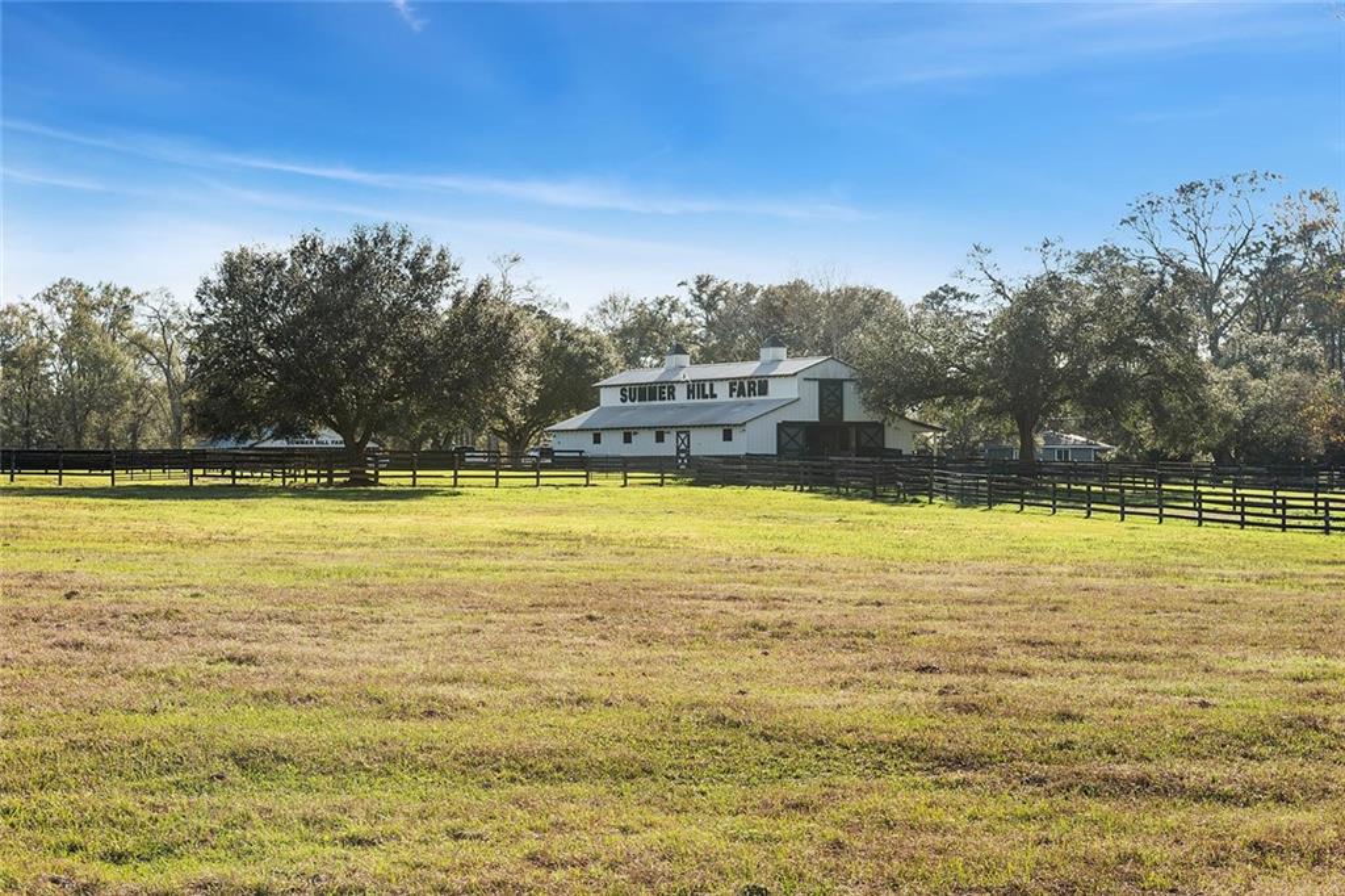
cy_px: 448
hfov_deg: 28.9
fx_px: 2614
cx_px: 672
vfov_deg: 19.4
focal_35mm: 70
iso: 400
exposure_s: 1/250
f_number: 10
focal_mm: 70
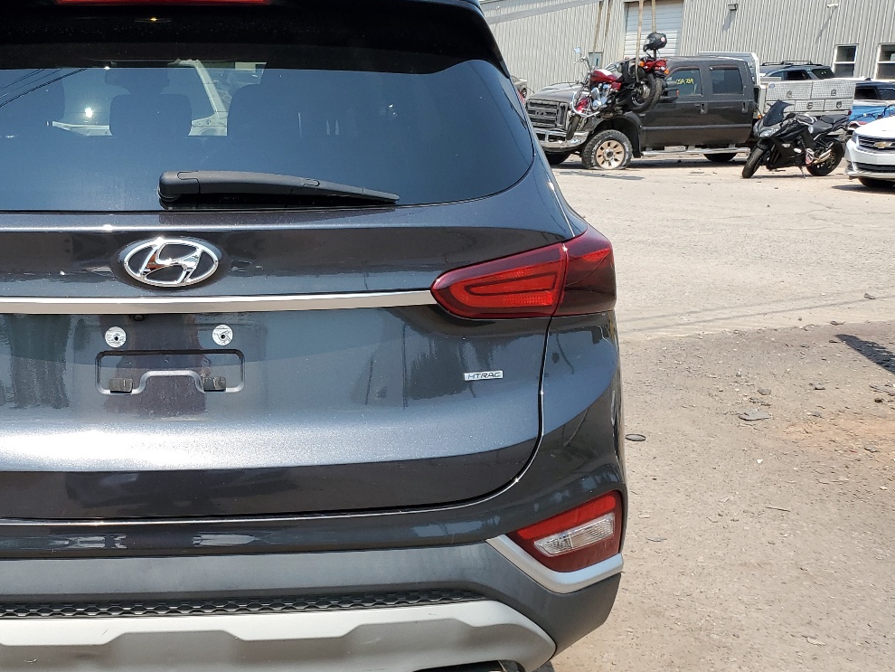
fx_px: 1086
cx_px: 182
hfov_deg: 42.8
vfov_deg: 34.3
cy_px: 364
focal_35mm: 42
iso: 50
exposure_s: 1/2500
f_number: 1.5
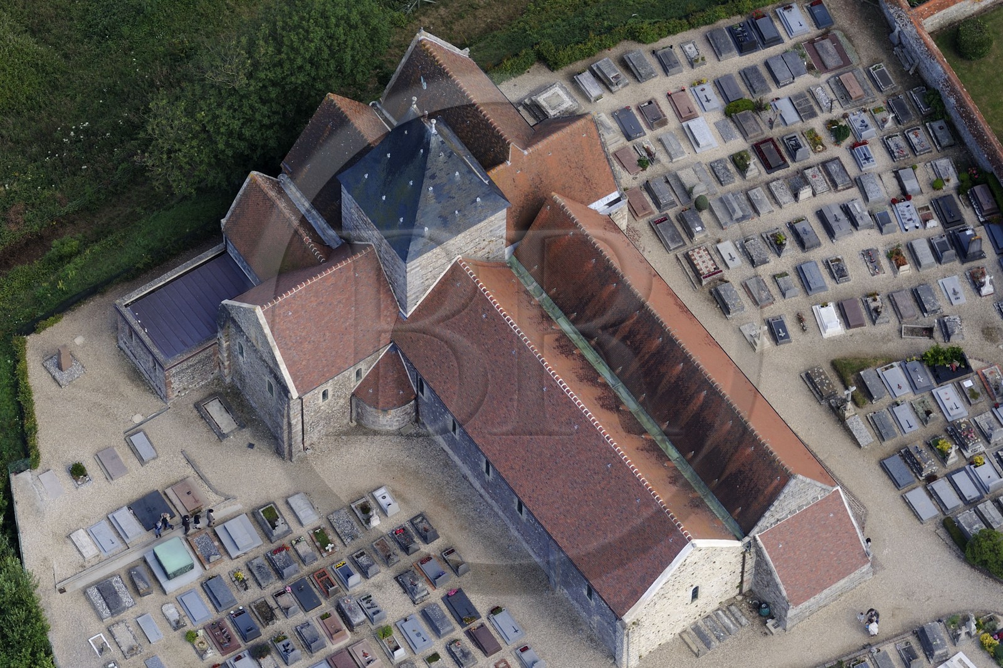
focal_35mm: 140
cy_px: 334
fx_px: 3900
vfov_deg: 9.8
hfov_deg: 14.7
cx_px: 502
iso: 400
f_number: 5
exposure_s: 1/1000
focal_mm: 140
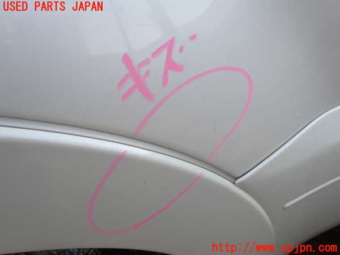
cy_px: 128
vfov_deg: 46.8
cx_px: 170
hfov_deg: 60.0
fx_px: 295
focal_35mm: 30
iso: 100
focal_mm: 5.4
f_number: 3.2
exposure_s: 1/400
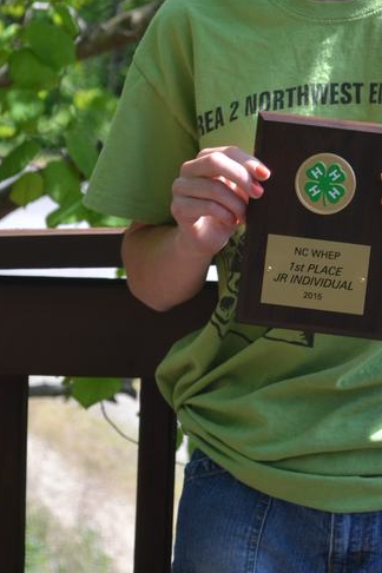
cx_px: 322
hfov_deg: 7.7
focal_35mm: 178
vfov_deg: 11.5
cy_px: 51
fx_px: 2834
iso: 100
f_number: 5.6
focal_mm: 55
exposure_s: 1/125
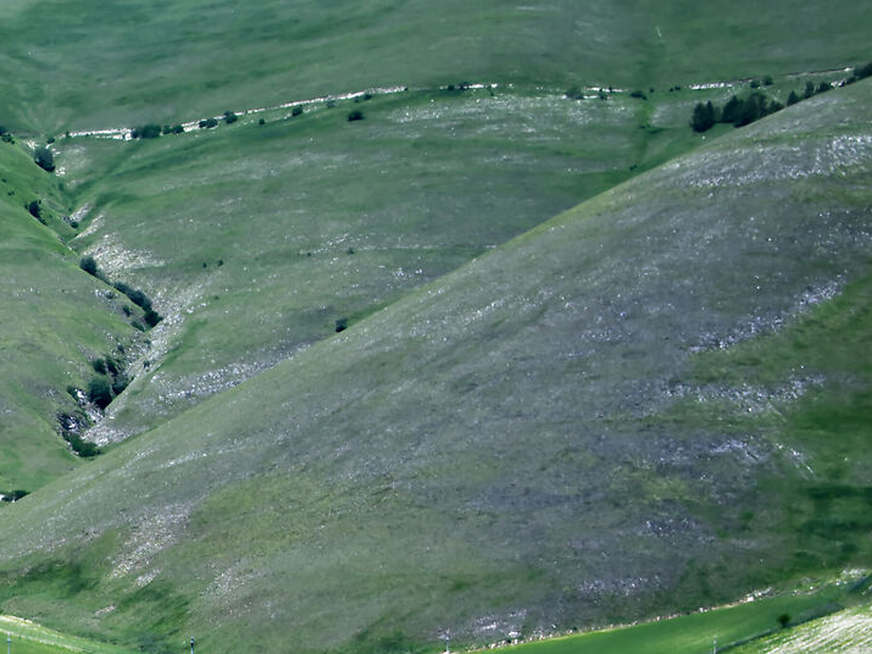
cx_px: -490
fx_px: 2846
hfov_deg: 15.8
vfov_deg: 13.0
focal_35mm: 113
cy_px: 567
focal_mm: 35
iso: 200
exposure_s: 1/320
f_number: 9
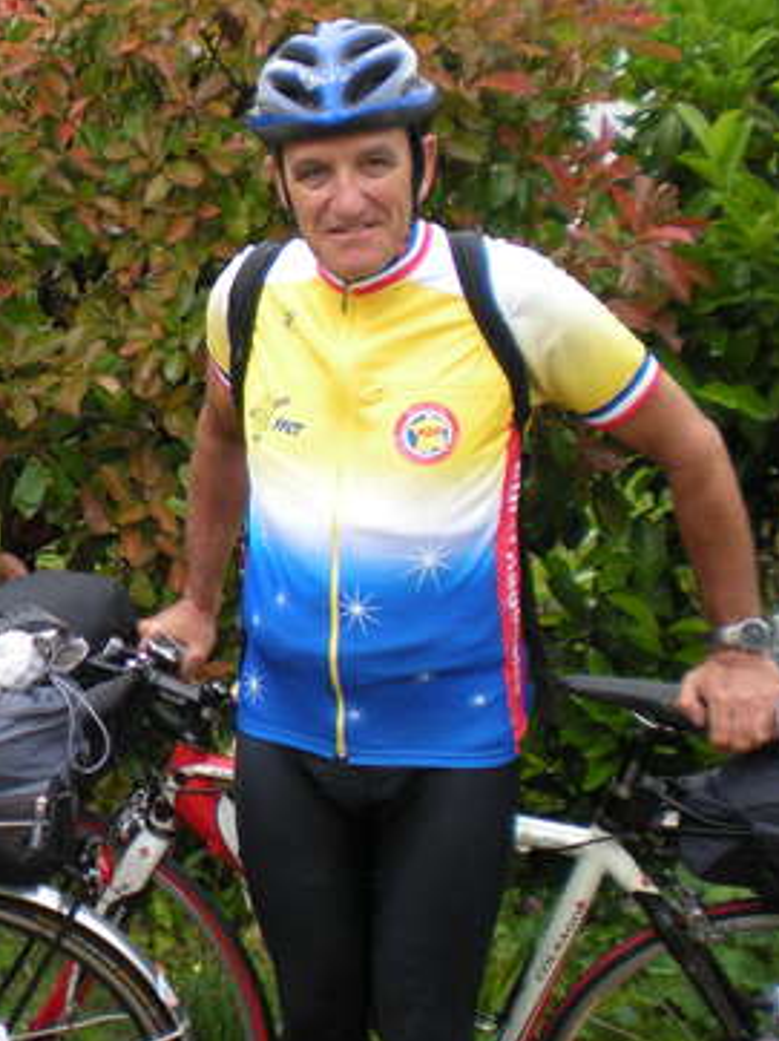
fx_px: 1893
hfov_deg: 22.1
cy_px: 434
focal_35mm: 63
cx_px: -66
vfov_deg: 30.7
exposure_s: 1/278
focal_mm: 6.3
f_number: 3.1
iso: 194
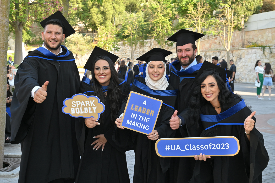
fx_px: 382
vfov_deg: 27.0
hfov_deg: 39.6
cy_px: 92
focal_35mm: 50
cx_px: 138
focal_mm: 50
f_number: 5.6
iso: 640
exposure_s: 1/320
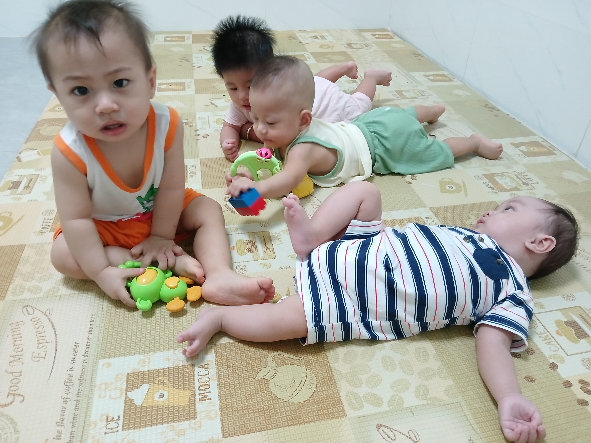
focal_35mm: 26
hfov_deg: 67.3
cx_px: 296
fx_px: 444
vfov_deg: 53.1
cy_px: 222
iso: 250
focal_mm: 3.98
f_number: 1.8
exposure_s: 1/33.3
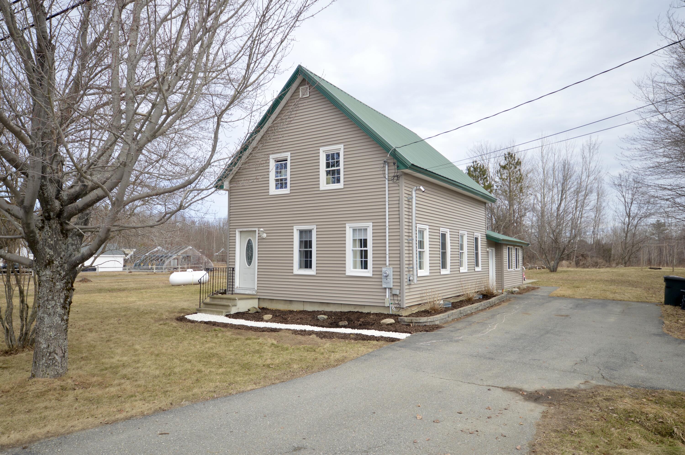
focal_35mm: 24
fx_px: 456
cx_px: 342
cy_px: 228
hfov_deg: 73.8
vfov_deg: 53.0
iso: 100
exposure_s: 1/200
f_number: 7.1
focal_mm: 16
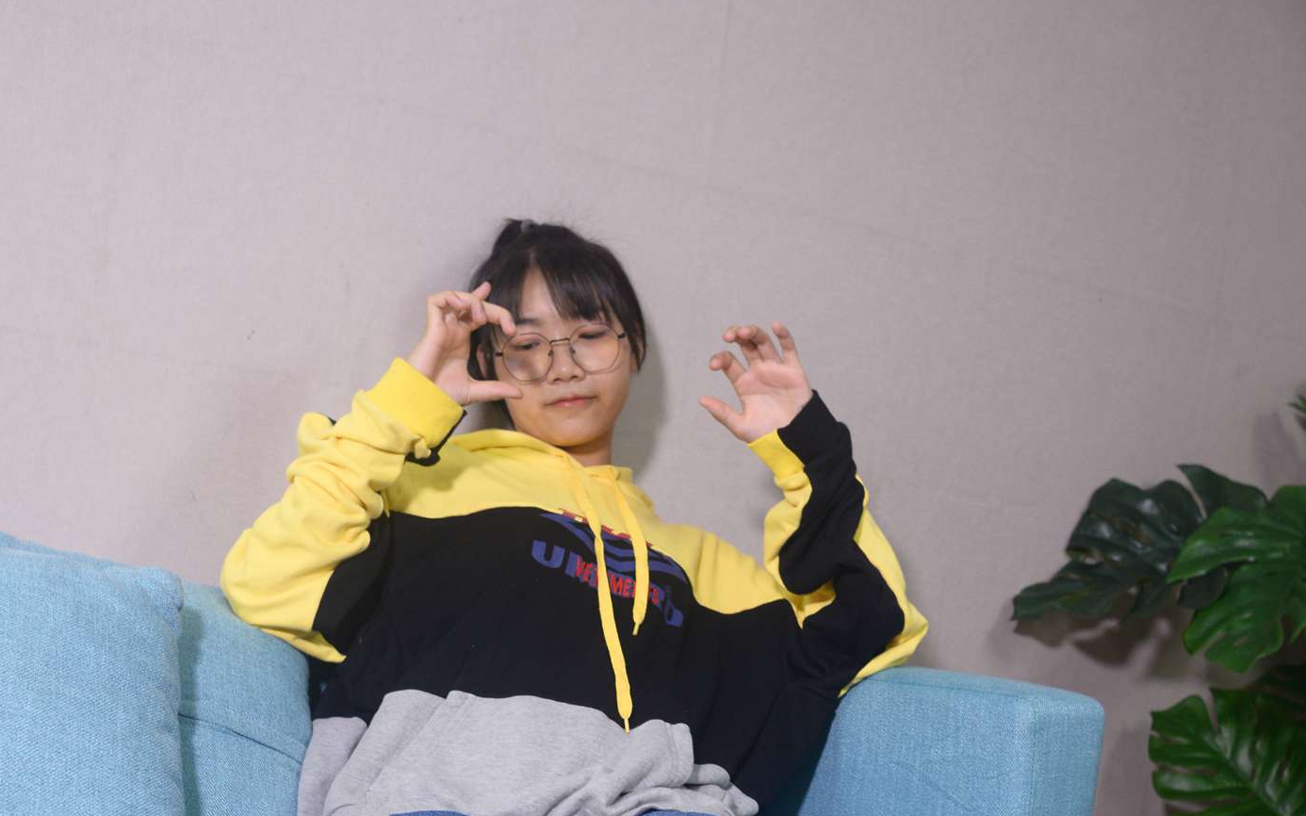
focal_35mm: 54
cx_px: 648
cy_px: 811
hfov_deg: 37.5
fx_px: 1922
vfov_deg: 23.0
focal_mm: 35
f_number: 5
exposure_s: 1/100
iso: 800
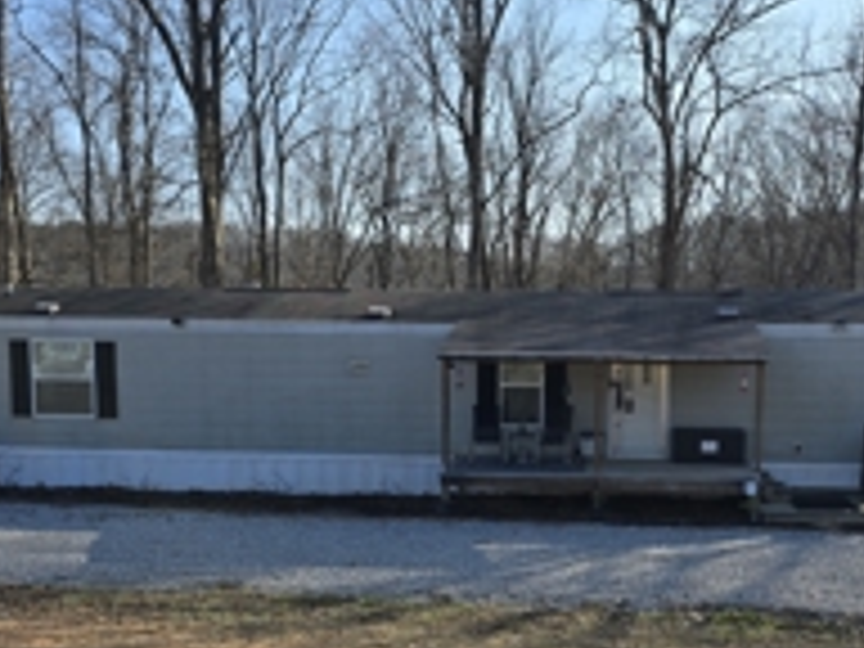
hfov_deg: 39.6
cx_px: 459
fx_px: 1198
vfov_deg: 30.0
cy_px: 432
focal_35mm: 48
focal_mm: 6.3
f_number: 1.7
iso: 12
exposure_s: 1/662
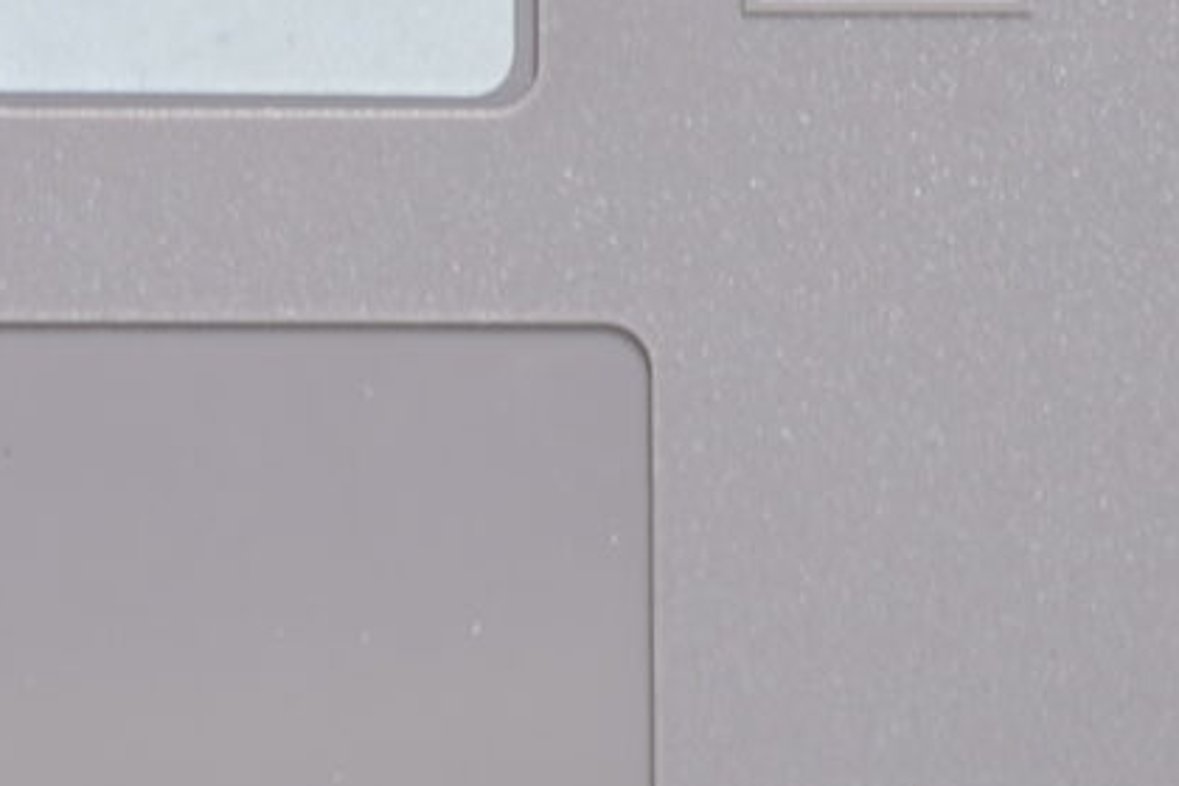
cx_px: -76
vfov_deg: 5.6
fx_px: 7990
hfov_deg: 8.4
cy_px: -526
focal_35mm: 244
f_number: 5
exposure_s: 1/2.5
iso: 64
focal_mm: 40
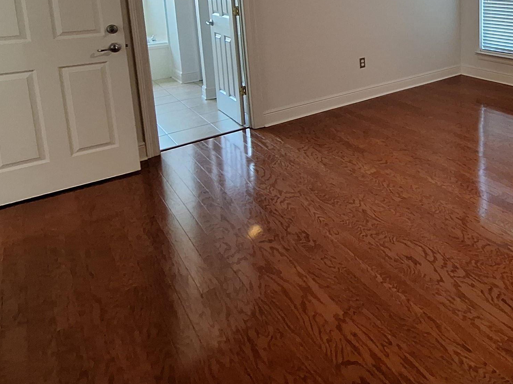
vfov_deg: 44.3
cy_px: 6
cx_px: 453
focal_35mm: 27
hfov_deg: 57.1
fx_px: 400
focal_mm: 1.74
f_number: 2.2
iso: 160
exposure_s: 1/30
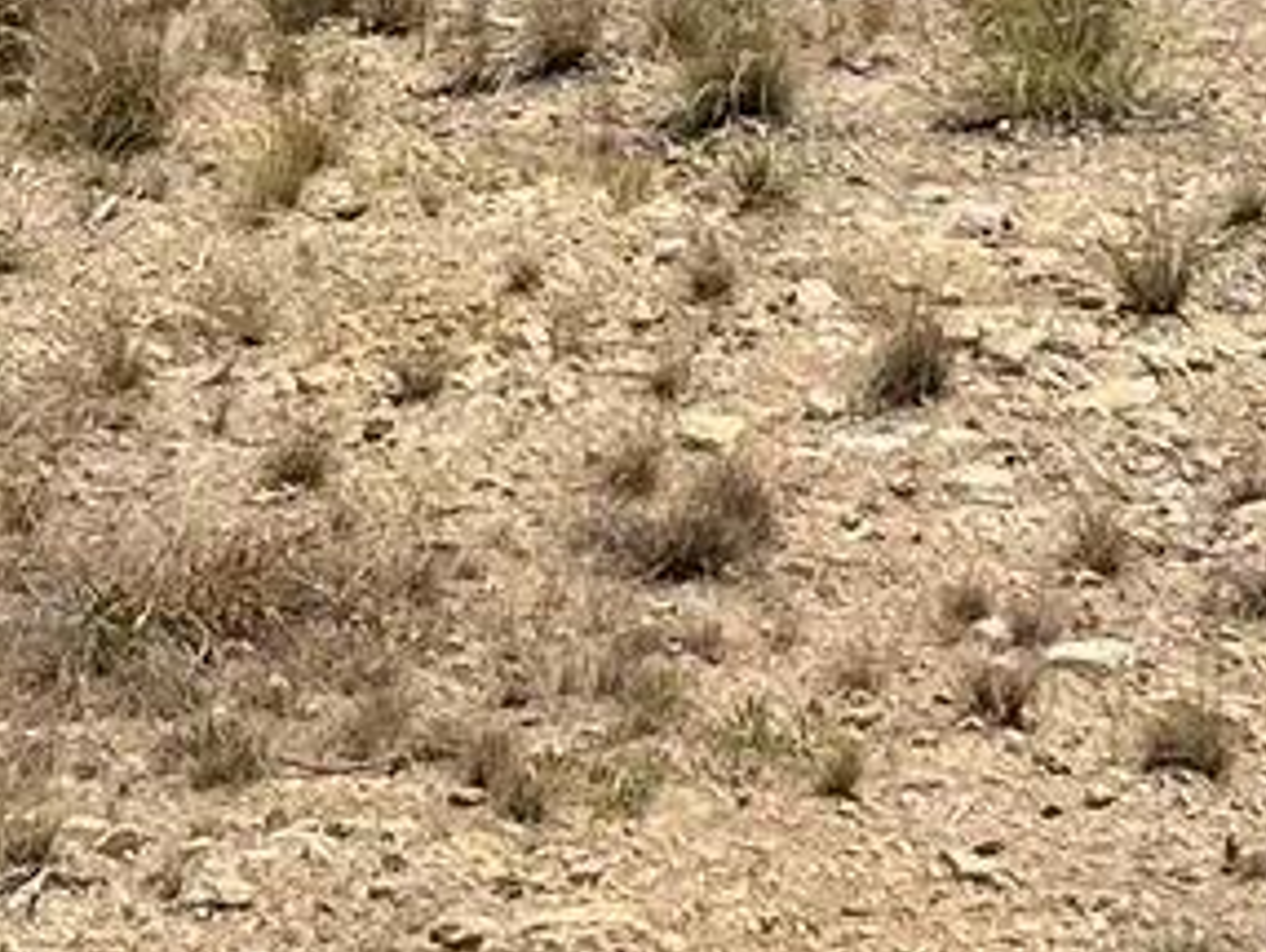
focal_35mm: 183
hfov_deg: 10.8
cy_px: -571
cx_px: 611
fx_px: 6698
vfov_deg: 7.9
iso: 50
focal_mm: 5.1
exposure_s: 1/5556
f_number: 1.6
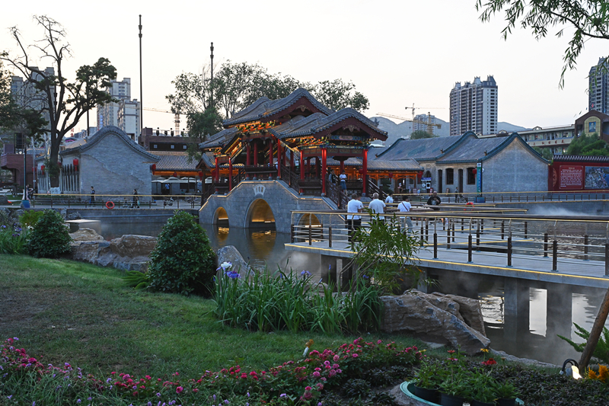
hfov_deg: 48.5
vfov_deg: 33.4
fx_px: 676
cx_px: 304
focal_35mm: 40
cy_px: 203
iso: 2200
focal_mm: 40
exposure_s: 1/320
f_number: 10
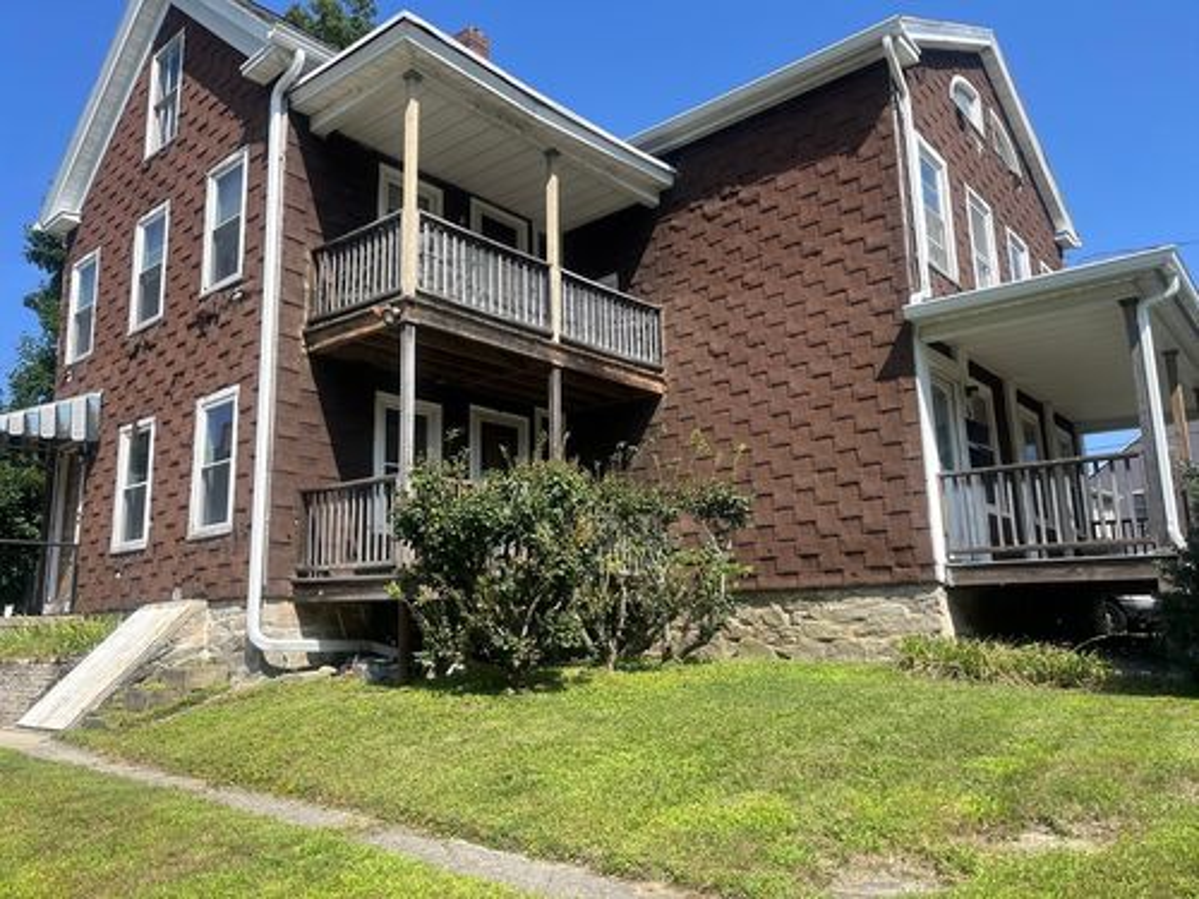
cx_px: 600
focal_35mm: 26
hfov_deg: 67.3
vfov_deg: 53.1
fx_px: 901
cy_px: 450
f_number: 1.6
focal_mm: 5.1
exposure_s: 1/2137
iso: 50
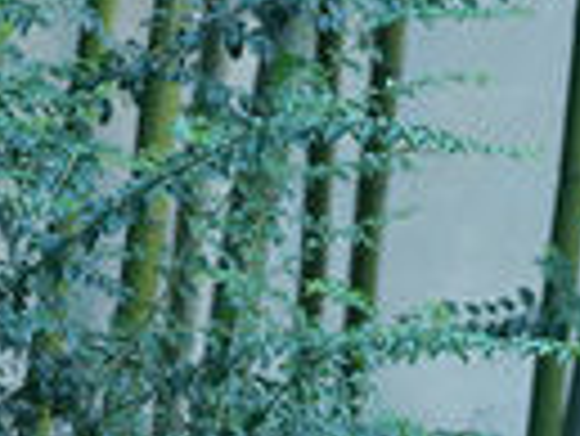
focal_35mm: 546
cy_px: 1259
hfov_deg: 3.6
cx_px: -90
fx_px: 9157
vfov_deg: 2.7
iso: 500
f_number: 2.8
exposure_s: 1/125
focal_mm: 70
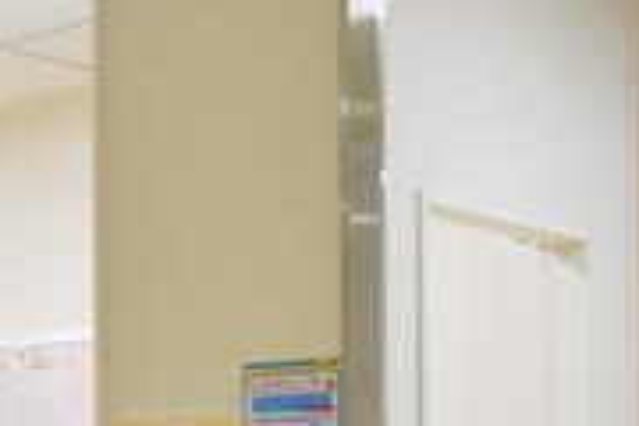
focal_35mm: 90
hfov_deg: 19.3
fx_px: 1597
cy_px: 511
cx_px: -359
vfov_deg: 14.7
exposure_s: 1/125
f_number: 5
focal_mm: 18
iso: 800
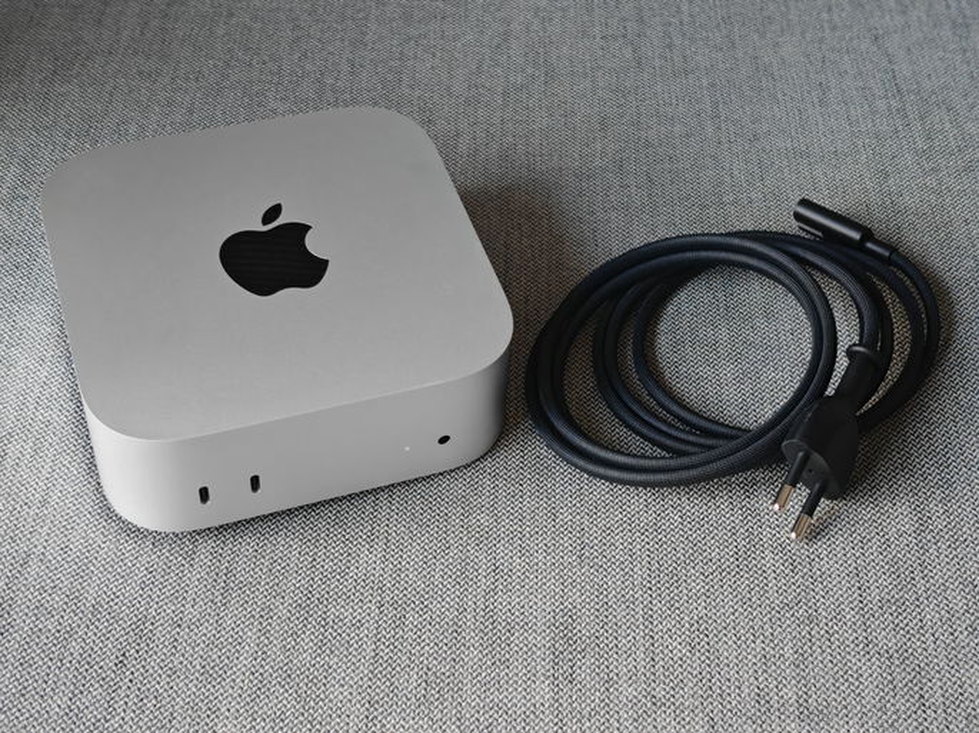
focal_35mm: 52
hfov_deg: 36.8
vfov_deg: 28.0
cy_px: 366
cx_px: 490
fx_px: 1470
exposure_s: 1/100
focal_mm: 5.4
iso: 320
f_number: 1.6
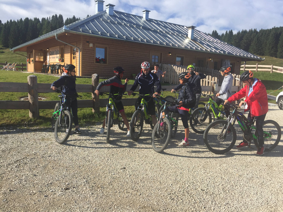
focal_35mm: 29
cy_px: 106
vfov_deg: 48.2
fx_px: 237
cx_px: 142
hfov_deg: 61.7
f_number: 2.2
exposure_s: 1/1582
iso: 32
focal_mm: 4.15
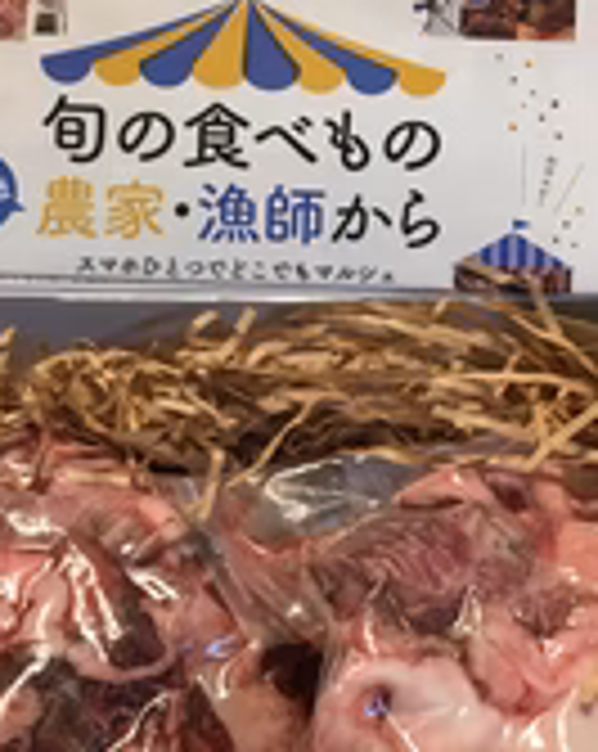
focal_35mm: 68
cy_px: 464
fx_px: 1509
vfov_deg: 27.9
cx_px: 238
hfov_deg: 22.4
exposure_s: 1/15
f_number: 2.2
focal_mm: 4.15
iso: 40
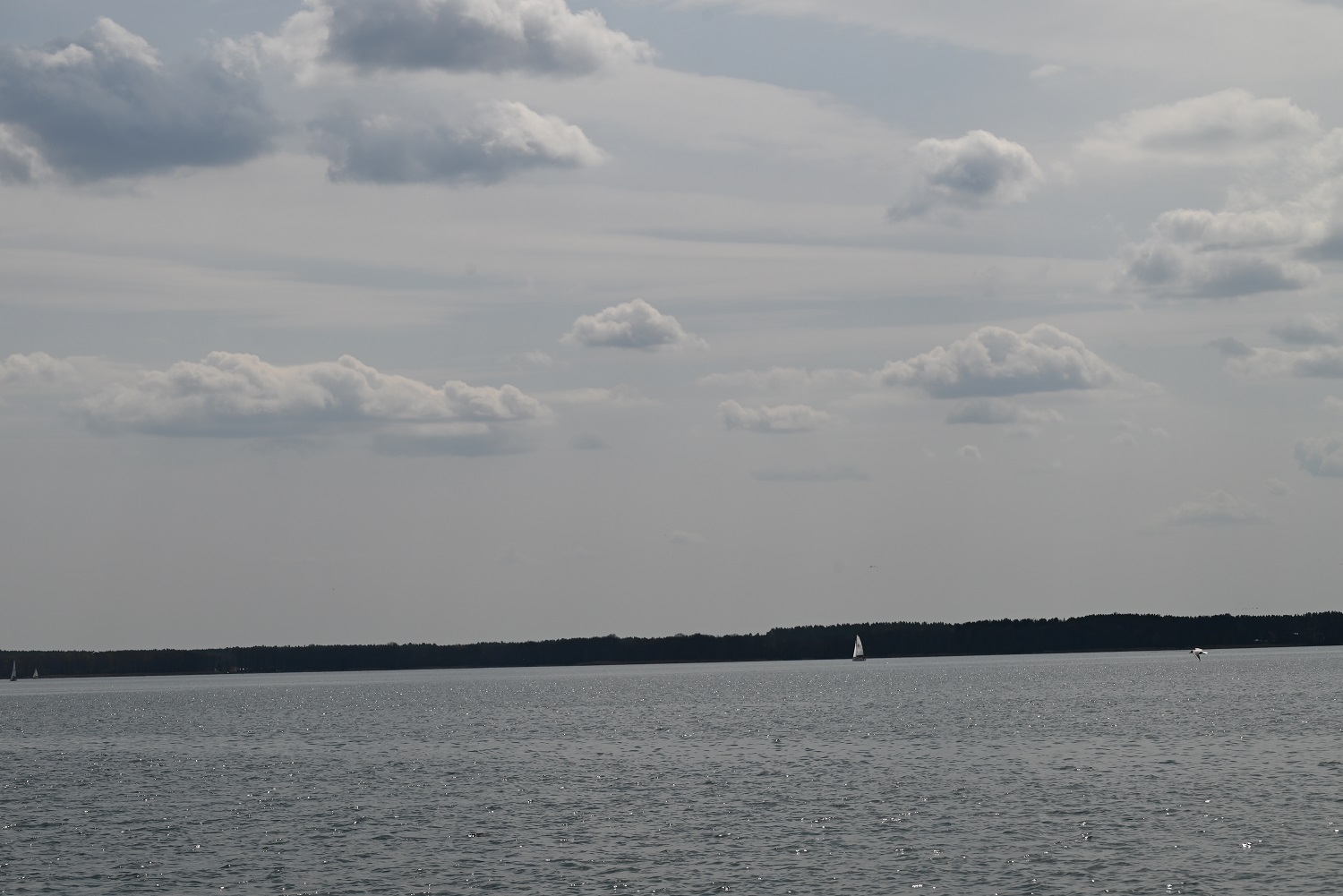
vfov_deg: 14.4
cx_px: 672
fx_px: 3545
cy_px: 448
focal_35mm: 95
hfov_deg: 21.5
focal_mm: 95
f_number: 9
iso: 100
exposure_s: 1/1250
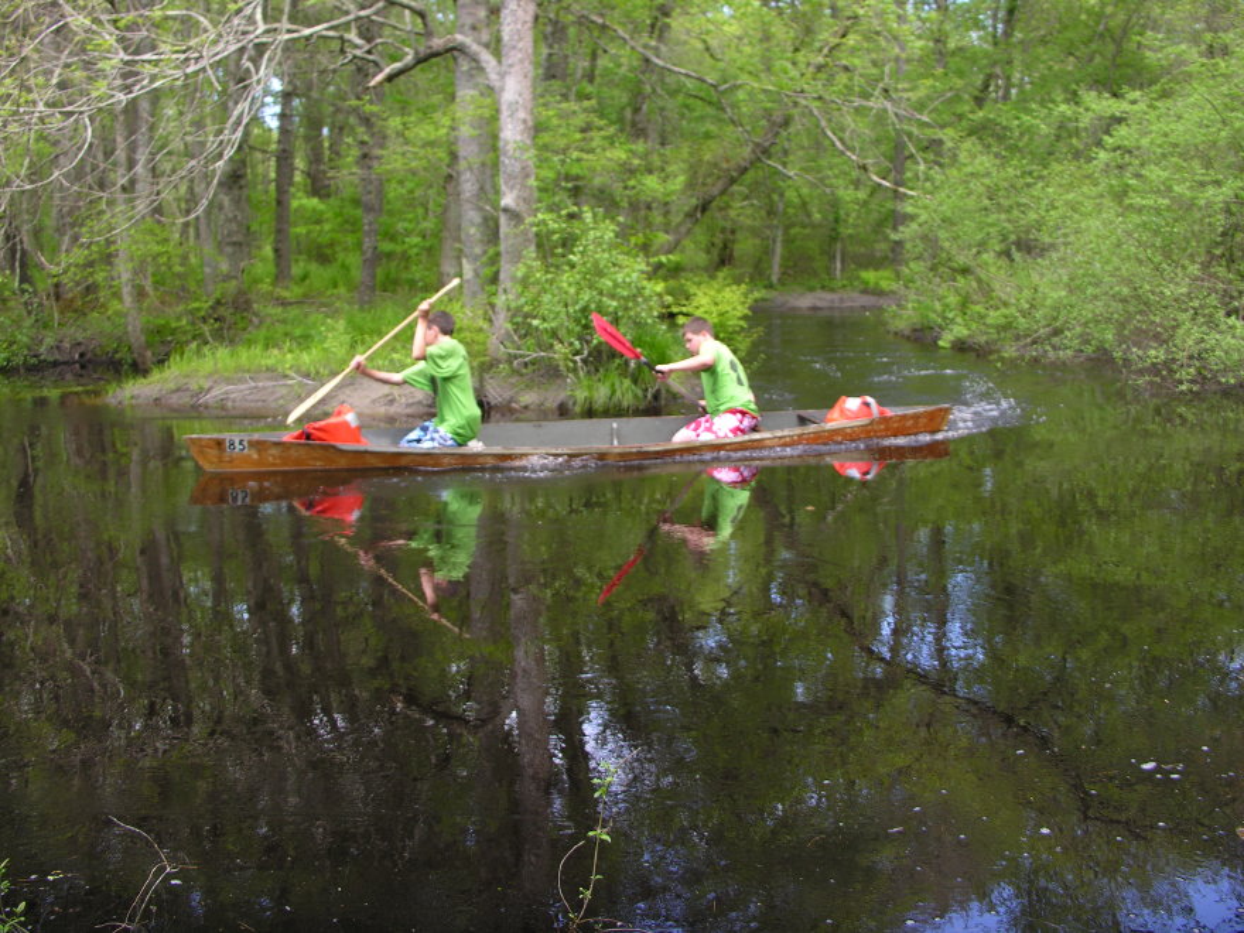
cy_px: 466
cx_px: 622
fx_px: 1258
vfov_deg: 40.7
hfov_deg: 52.6
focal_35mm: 35
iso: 50
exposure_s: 1/125
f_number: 2.8
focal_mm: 8.9
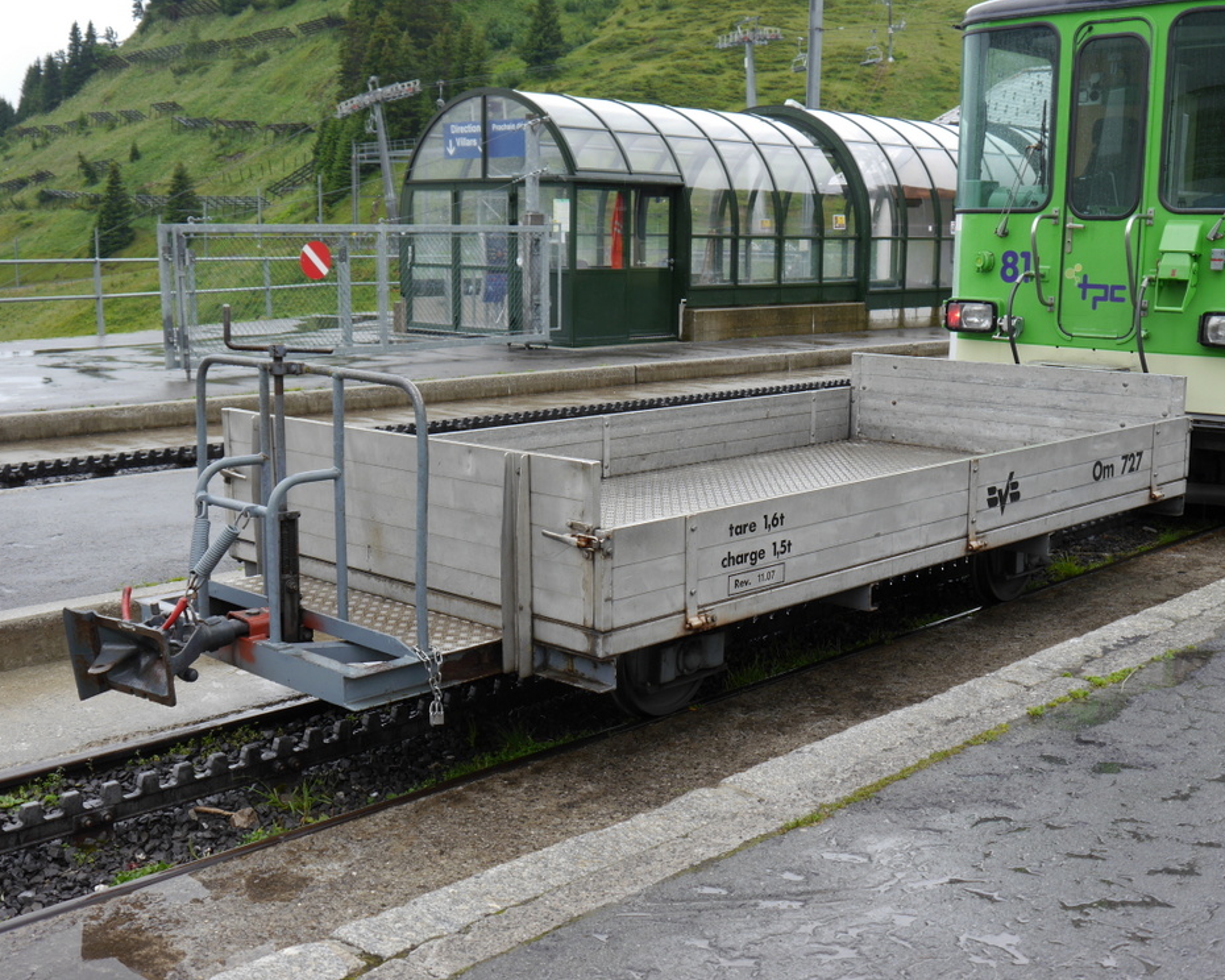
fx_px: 1523
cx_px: 649
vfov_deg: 35.7
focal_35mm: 42
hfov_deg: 43.8
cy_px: 489
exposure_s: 1/125
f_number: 5
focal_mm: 20
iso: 160
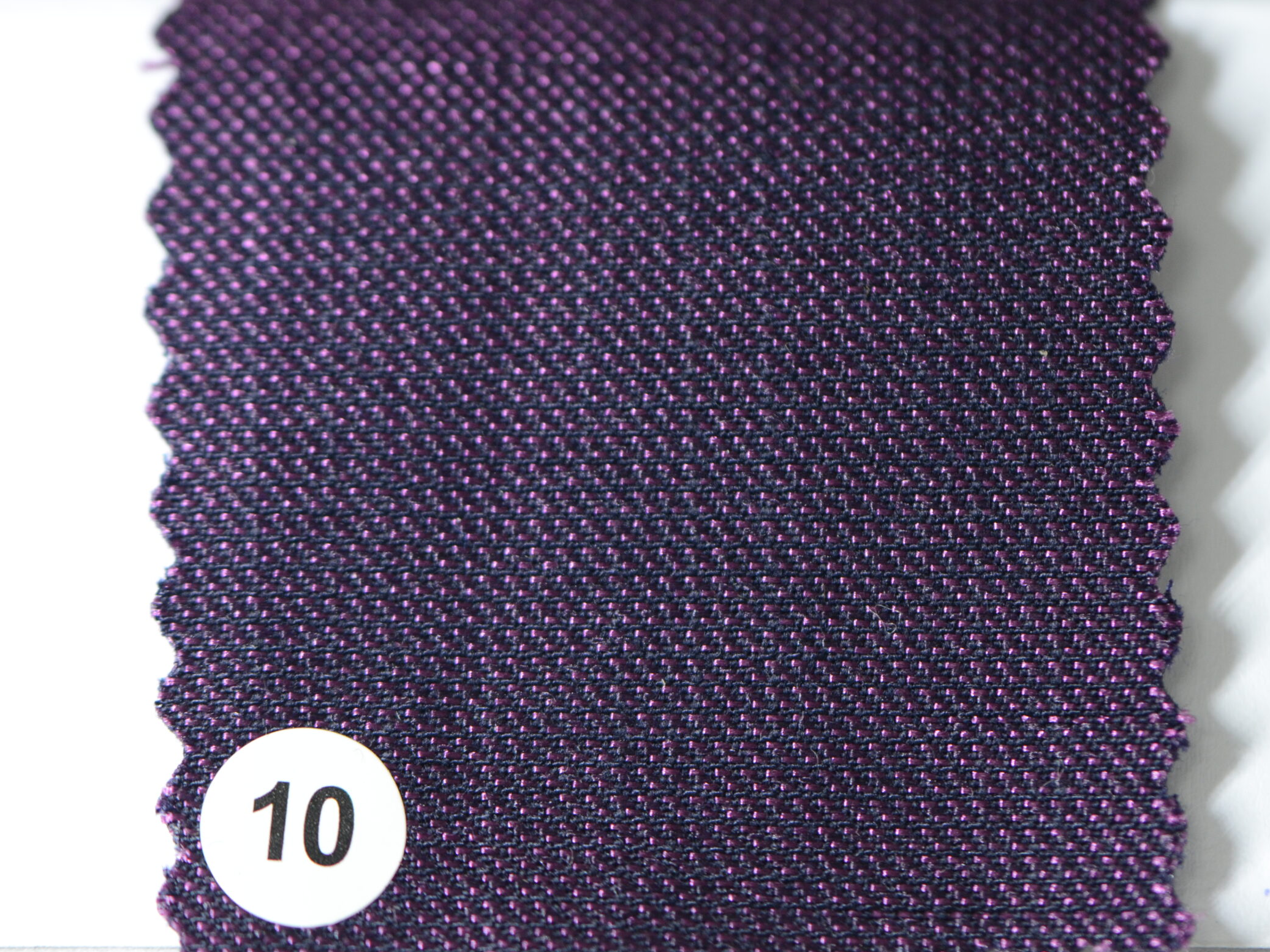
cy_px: 484
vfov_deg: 9.3
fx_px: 5870
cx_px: 705
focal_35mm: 160
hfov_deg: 12.3
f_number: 3.8
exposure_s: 1/100
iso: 800
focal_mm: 90
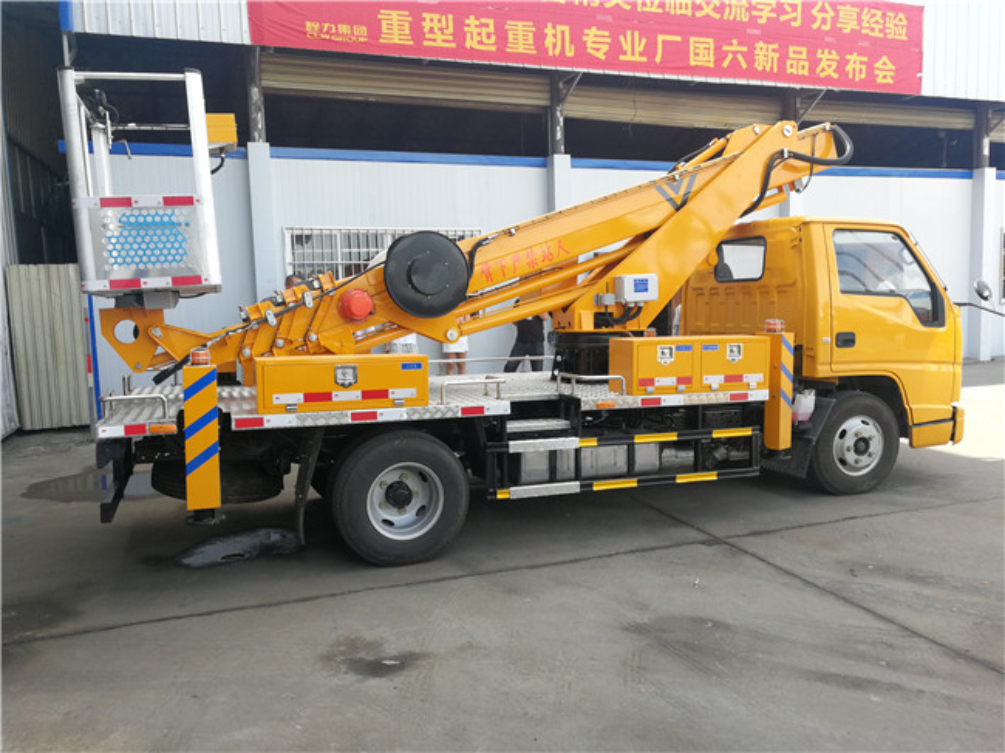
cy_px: 376
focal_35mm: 27
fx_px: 784
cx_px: 502
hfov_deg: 65.3
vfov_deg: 51.3
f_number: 2.2
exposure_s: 1/205
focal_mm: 3.95
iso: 50
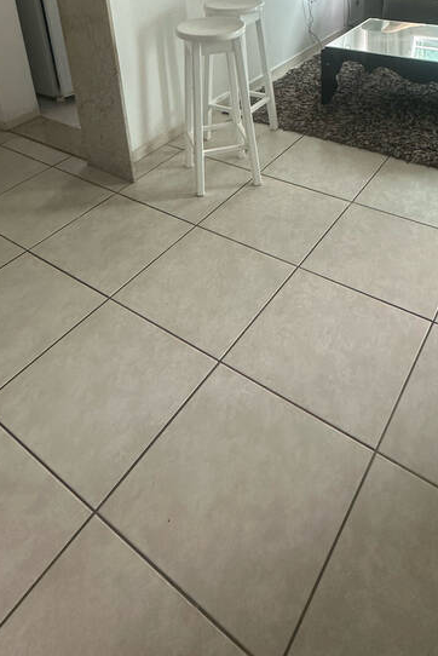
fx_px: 529
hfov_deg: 45.0
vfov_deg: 57.1
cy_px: 99
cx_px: 232
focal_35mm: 29
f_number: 2.2
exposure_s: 1/99
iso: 200
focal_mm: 2.22
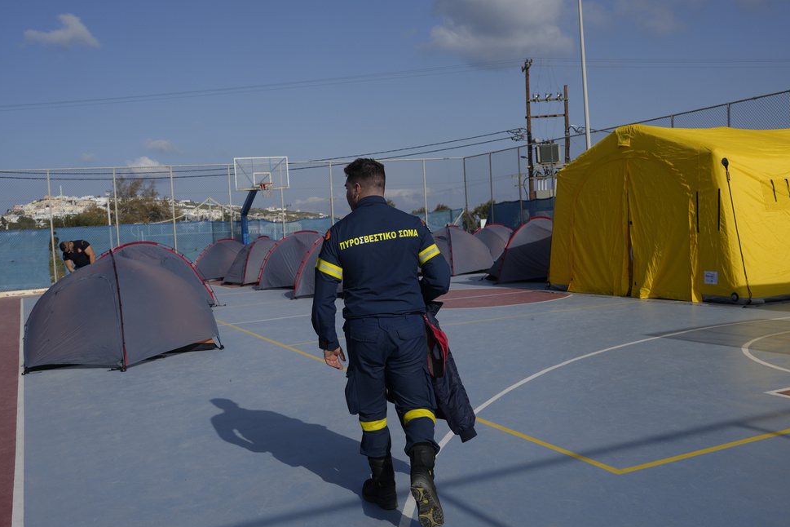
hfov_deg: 51.9
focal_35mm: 37
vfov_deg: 35.9
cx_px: 374
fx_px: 812
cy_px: 265
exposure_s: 1/1250
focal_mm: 35
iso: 100
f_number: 6.3
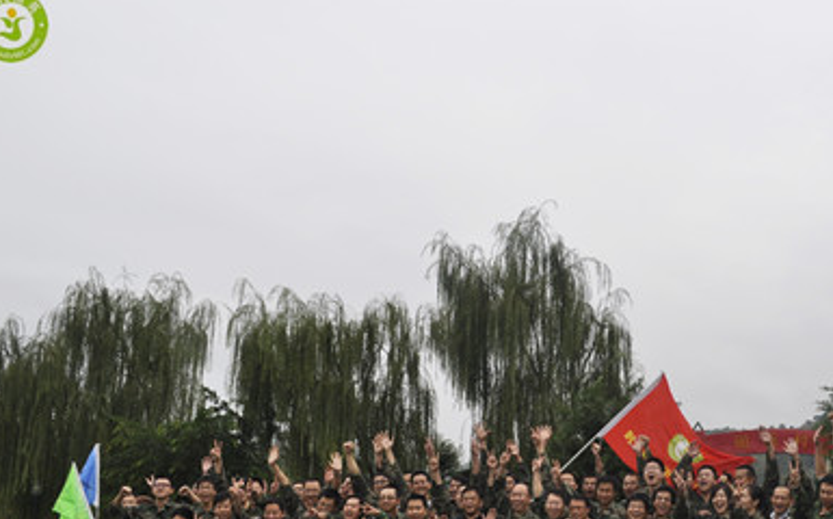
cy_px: 356
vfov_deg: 31.6
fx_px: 907
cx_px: 556
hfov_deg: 48.5
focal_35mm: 40
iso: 200
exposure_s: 1/200
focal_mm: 18
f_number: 5.6
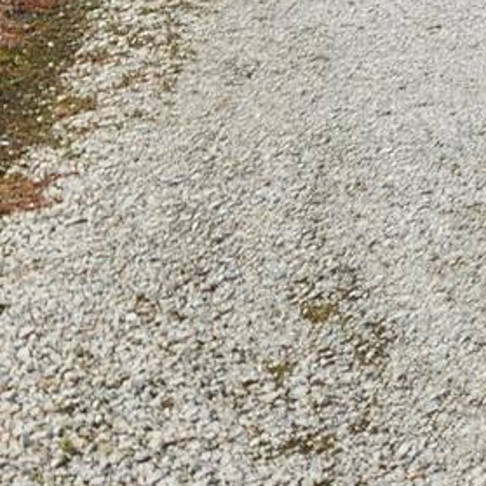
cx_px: 1110
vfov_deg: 11.1
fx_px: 2367
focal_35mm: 149
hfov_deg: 10.4
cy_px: -327
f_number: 1.8
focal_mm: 5.4
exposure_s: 1/2016
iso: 20
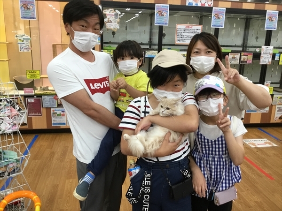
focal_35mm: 31
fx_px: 253
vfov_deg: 45.4
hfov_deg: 58.4
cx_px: 141
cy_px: 106
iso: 64
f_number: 2.4
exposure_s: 1/33
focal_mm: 3.3
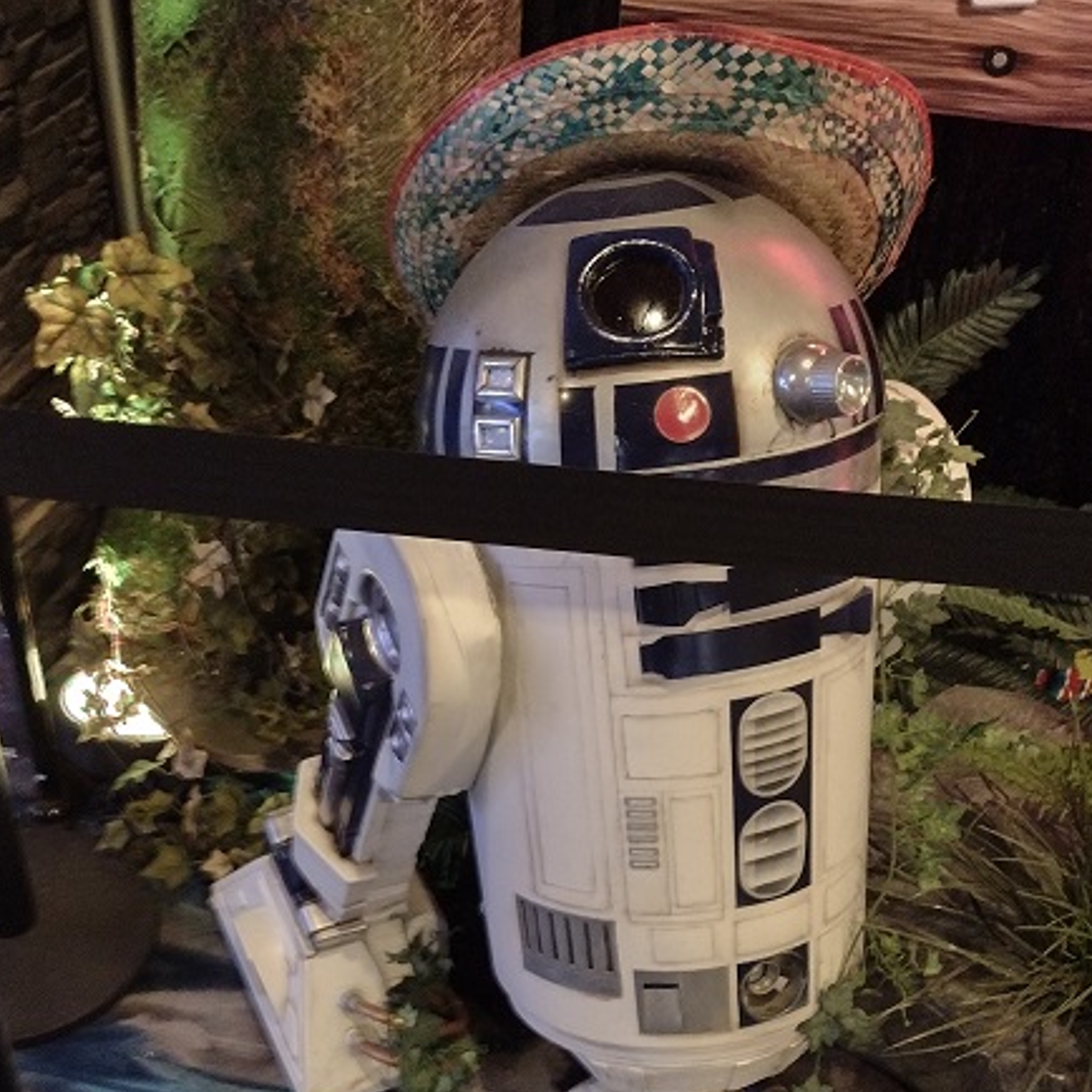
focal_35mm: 44
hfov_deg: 38.3
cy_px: 760
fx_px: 1570
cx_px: 486
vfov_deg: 37.8
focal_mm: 4.71
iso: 1094
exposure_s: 1/24
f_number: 1.7
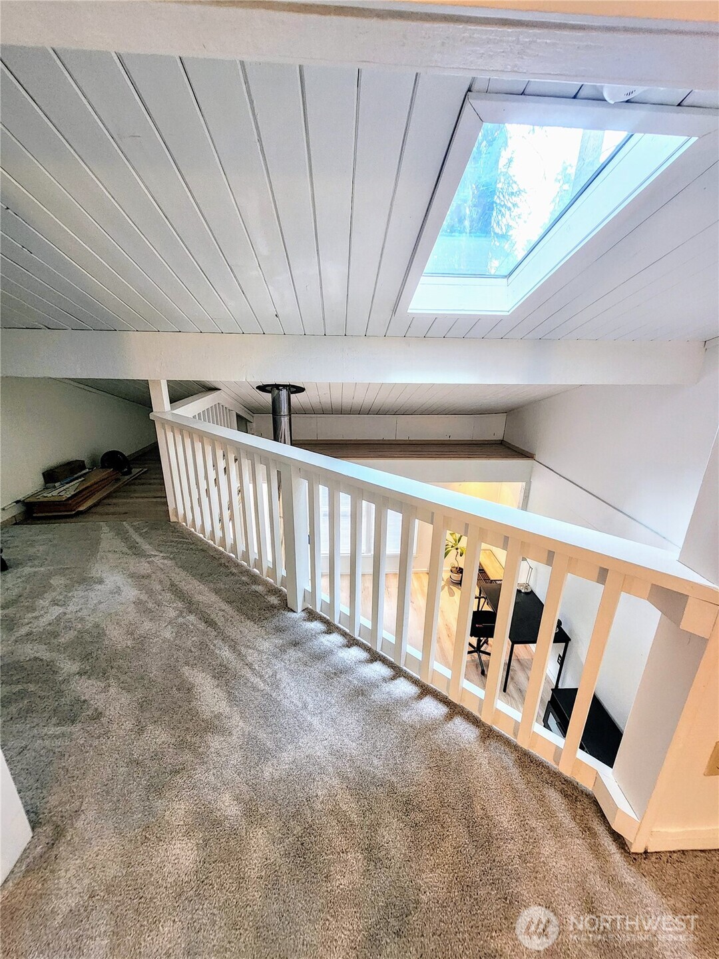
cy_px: 480
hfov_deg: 89.9
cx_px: 360
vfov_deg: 106.2
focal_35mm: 13
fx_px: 360
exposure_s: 1/60
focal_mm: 2.2
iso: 400
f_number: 2.2
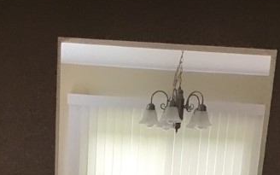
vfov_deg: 14.8
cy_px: 315
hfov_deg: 26.8
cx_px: 133
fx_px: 588
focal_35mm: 77
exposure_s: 1/30
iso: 40
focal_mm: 3.3
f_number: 2.4
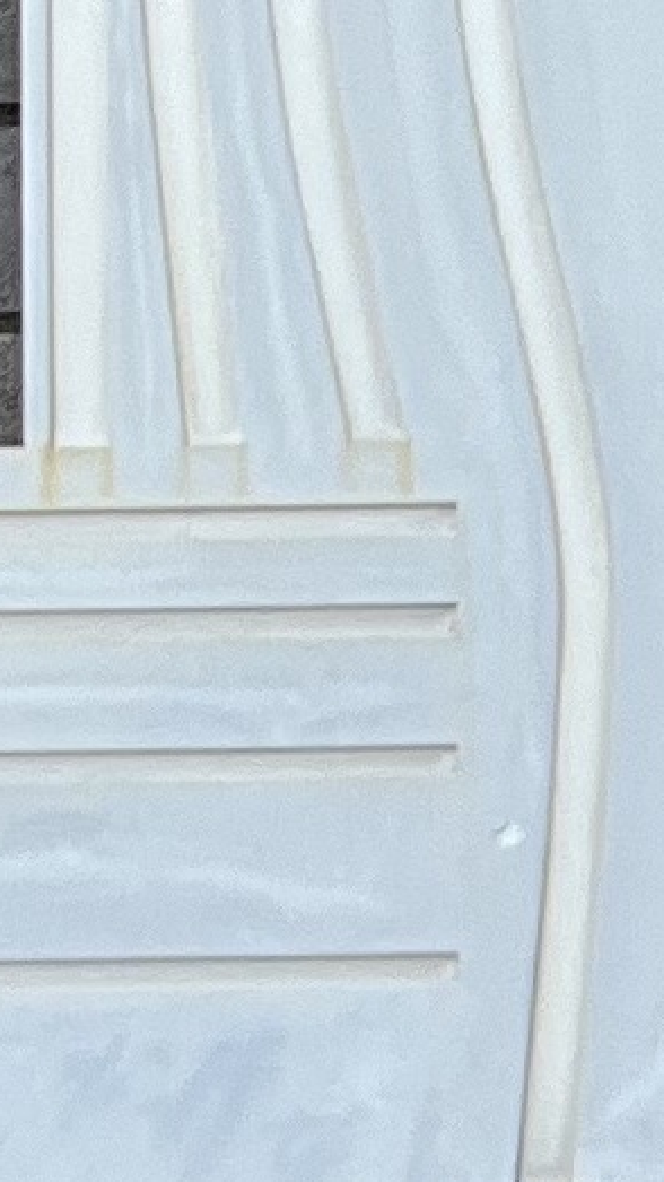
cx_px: 1933
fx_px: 6044
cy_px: 2133
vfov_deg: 10.5
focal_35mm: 193
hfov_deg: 5.9
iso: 32
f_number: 2.2
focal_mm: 2.71
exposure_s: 1/483
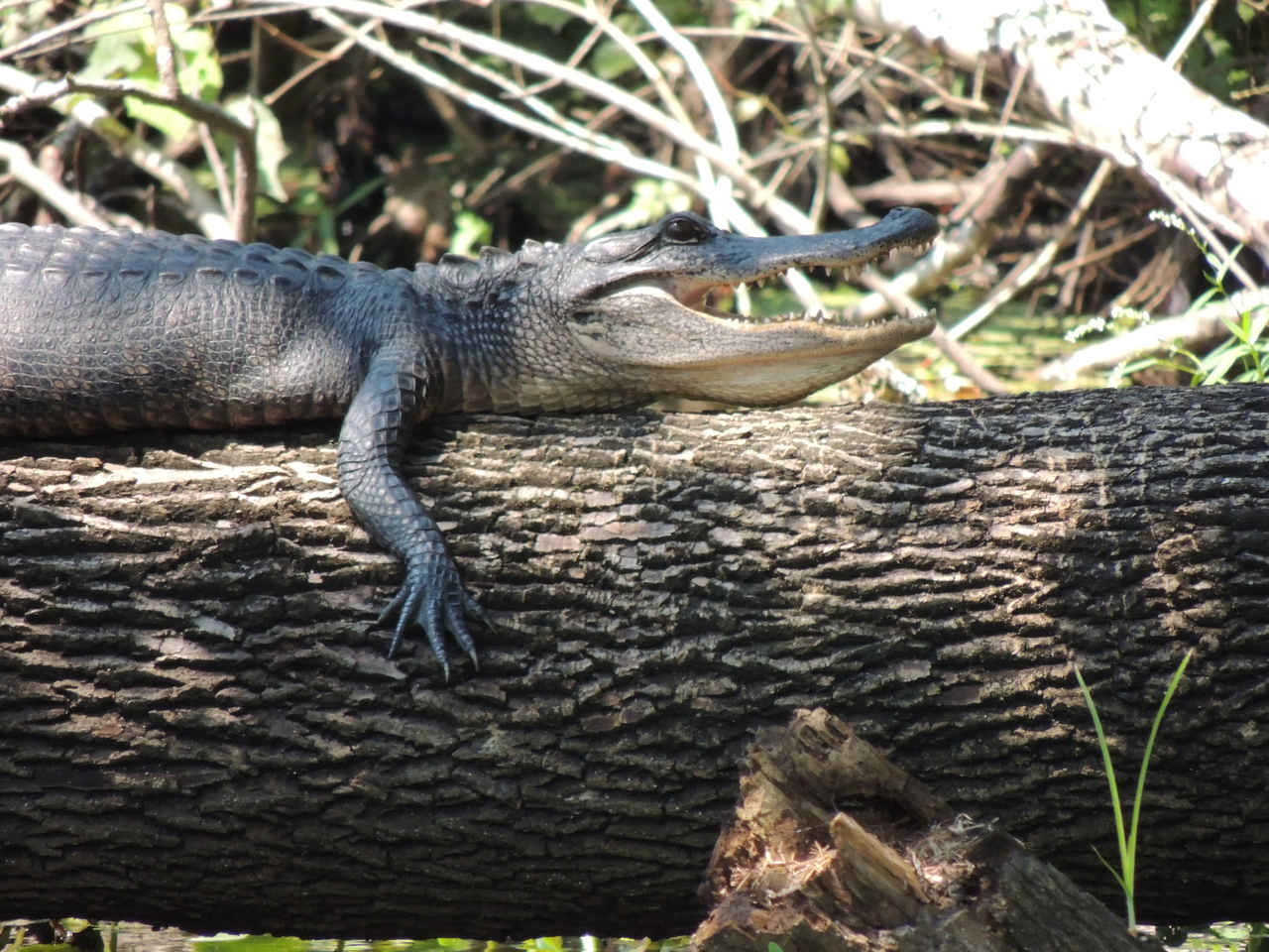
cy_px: 476
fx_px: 36659
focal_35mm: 1000
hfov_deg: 2.0
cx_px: 634
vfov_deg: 1.5
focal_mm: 180
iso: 800
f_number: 5.9
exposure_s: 1/400
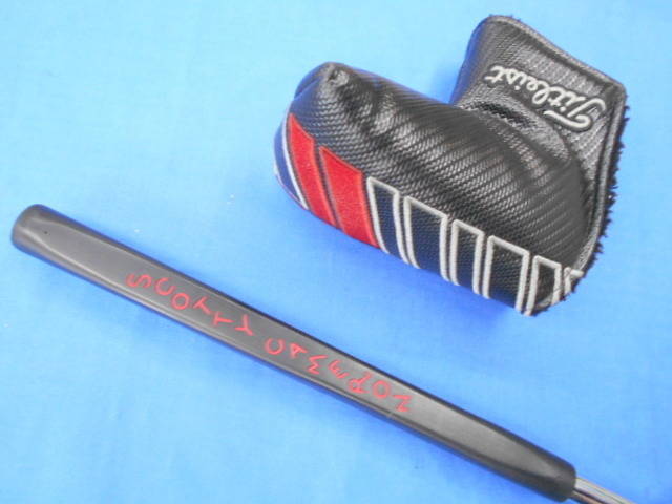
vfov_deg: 53.1
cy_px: 252
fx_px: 505
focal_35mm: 26
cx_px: 336
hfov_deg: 67.3
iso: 400
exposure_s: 1/20
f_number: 3.2
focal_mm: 4.6
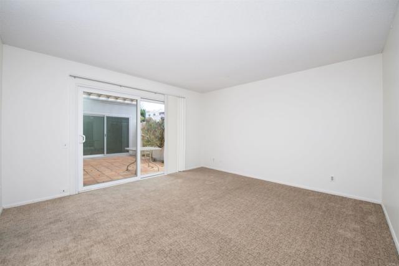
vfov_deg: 81.2
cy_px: 133
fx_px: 155
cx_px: 200
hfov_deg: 104.2
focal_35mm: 14
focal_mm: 14
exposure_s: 1/200
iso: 320
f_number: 7.1
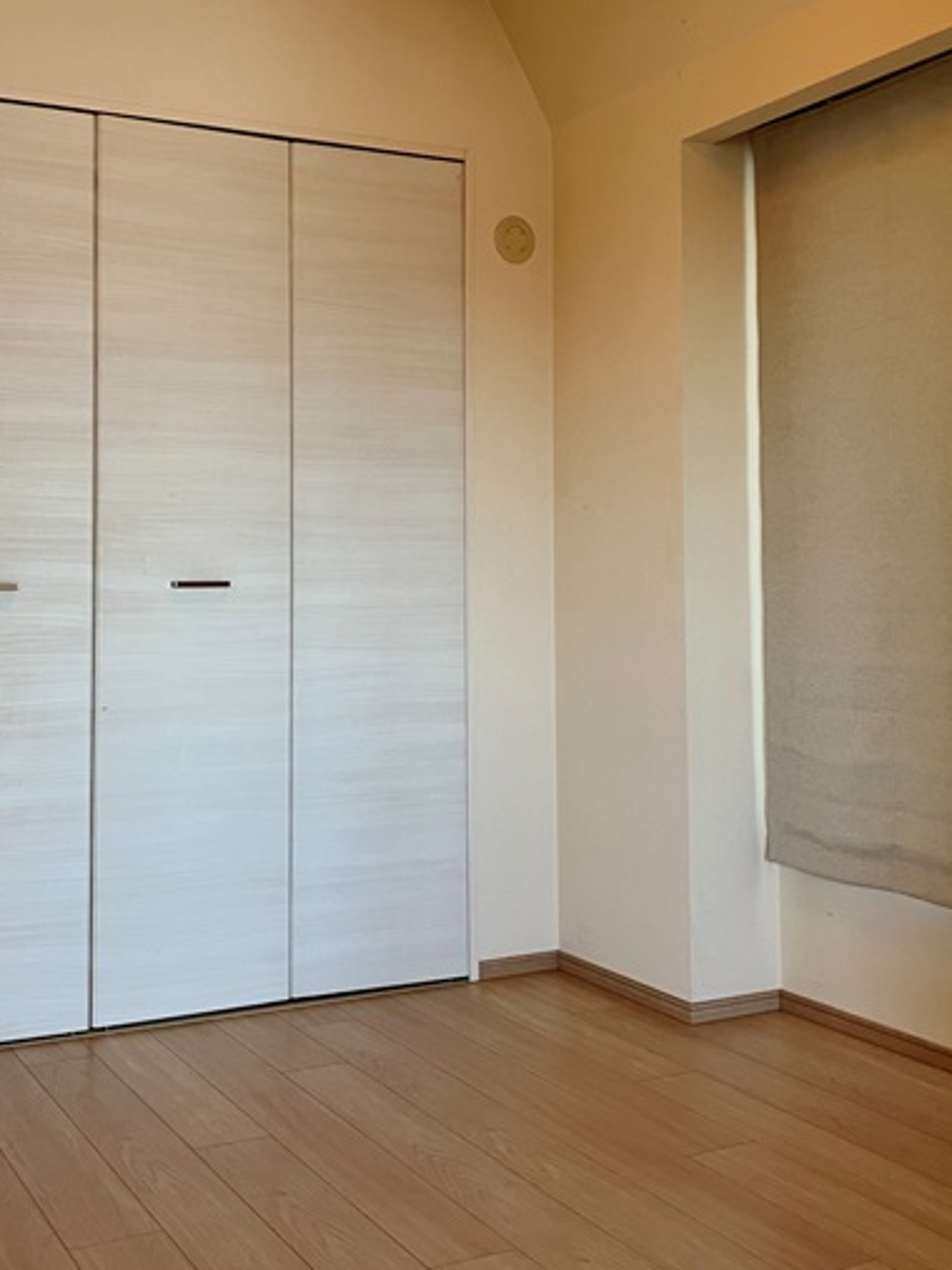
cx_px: 396
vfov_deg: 44.5
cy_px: 491
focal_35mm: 42
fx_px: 1541
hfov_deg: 34.3
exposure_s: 1/50
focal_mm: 3.99
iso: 64
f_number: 1.8
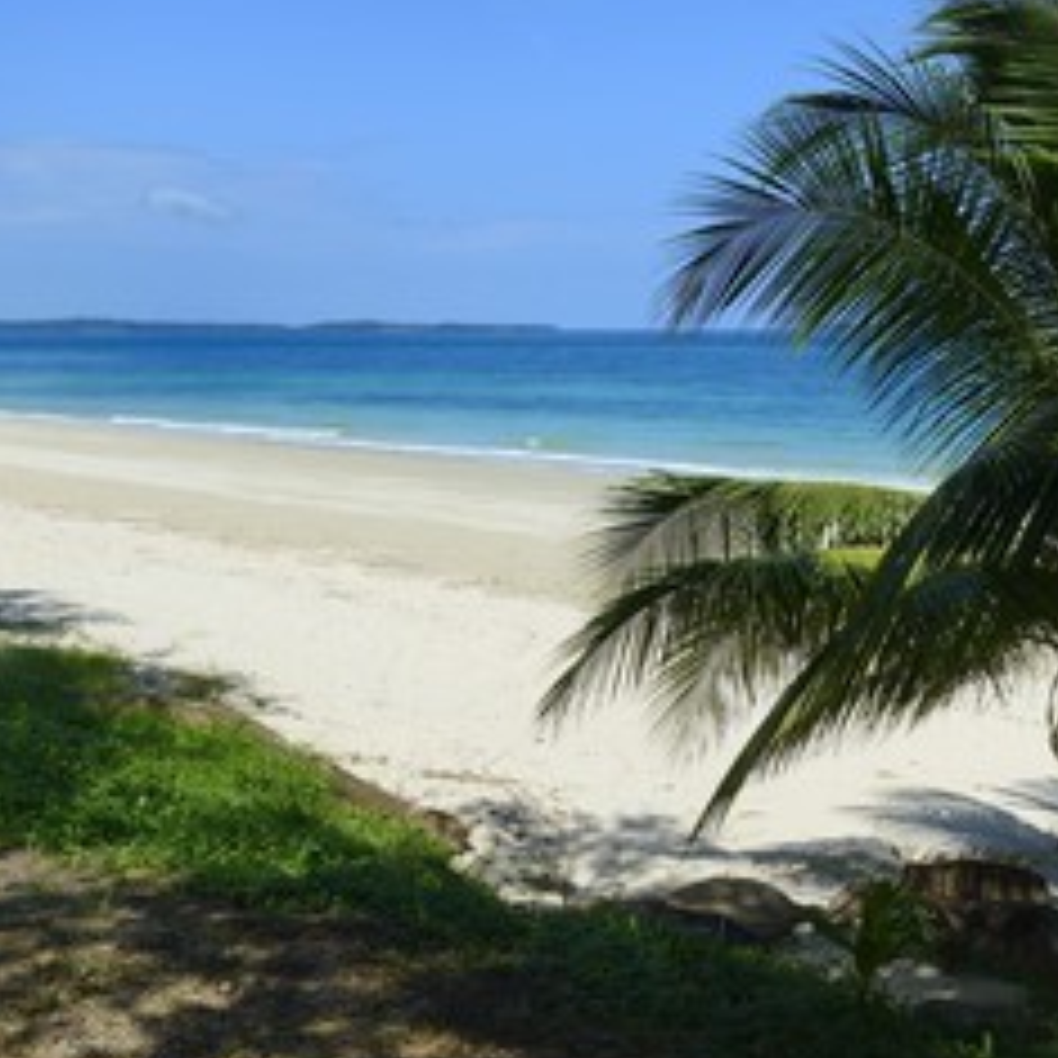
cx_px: 504
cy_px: 522
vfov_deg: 36.1
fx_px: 1625
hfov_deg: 36.1
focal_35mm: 47
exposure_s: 1/200
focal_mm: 31
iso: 100
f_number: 11
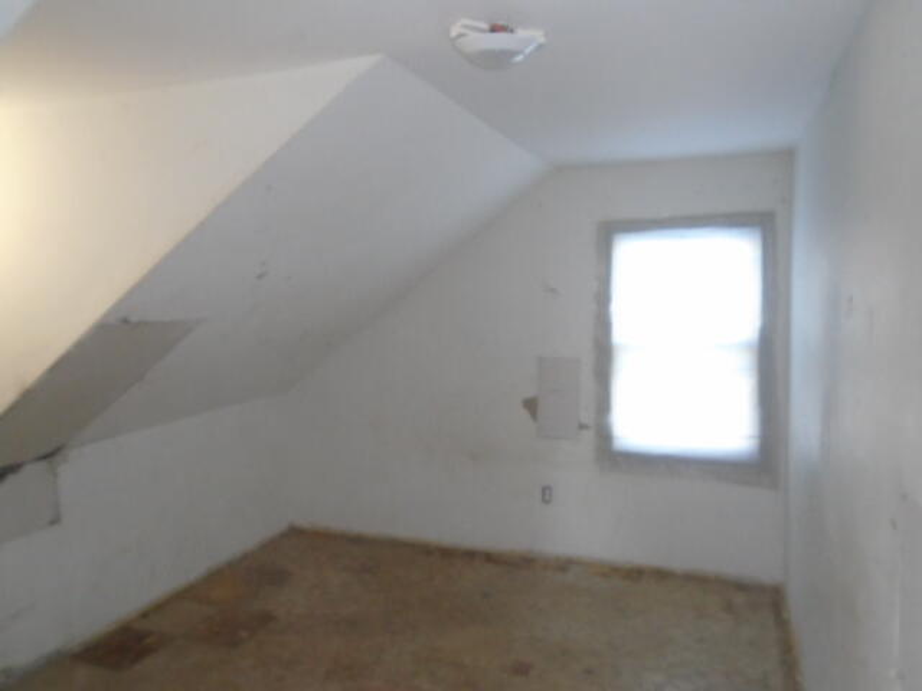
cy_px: 346
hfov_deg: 67.3
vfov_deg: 53.1
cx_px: 461
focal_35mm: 26
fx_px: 693
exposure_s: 1/30
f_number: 3.2
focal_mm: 4.6
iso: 400
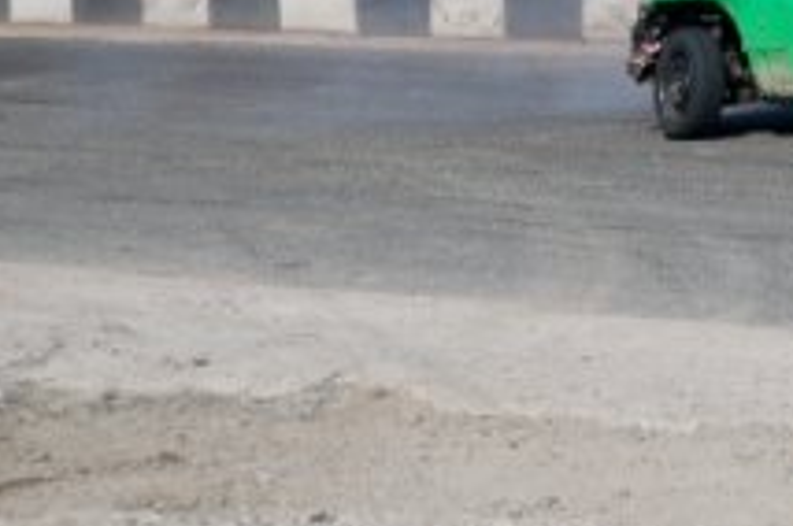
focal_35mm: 291
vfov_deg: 4.7
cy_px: -48
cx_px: 1086
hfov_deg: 7.0
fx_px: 6411
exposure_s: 1/1000
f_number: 5.3
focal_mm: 65
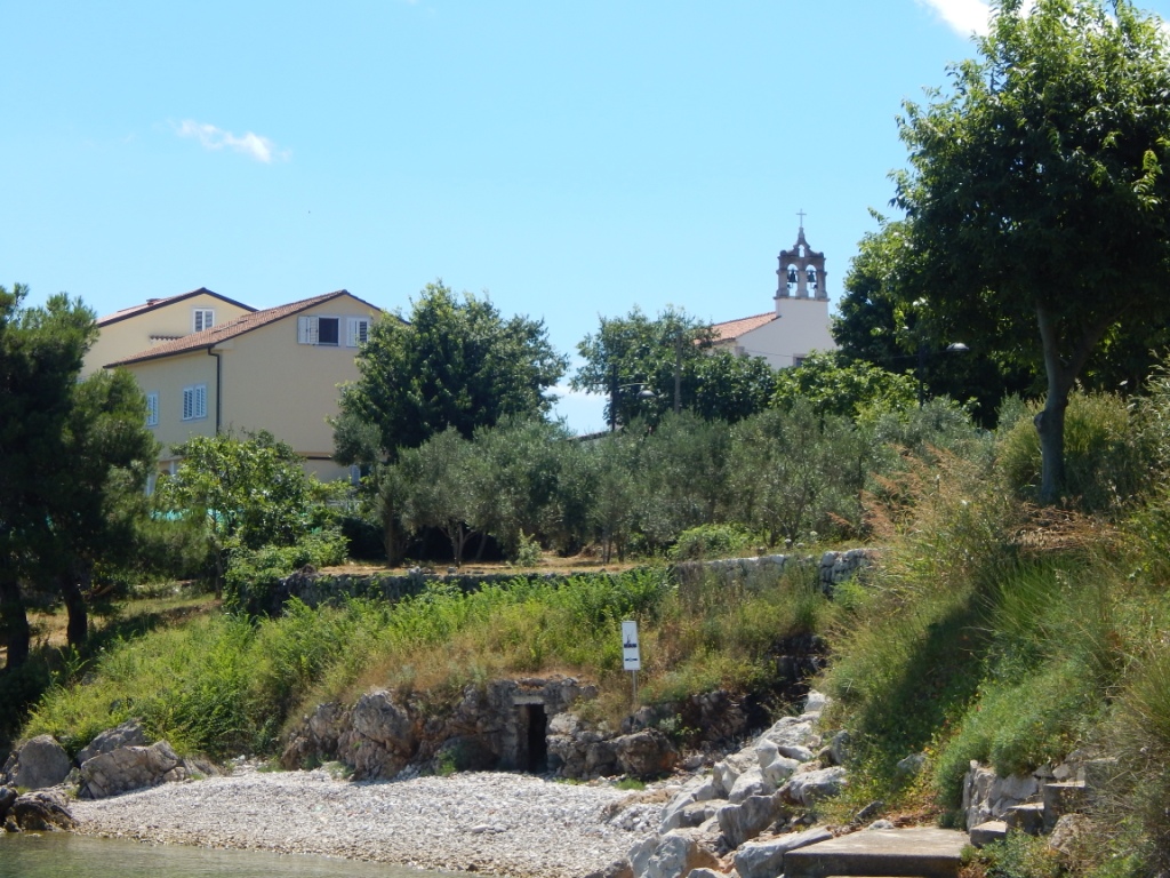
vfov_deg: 14.2
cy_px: 439
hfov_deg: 18.9
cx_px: 585
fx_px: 3515
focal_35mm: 104
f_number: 4.5
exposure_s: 1/800
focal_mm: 18.7
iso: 125
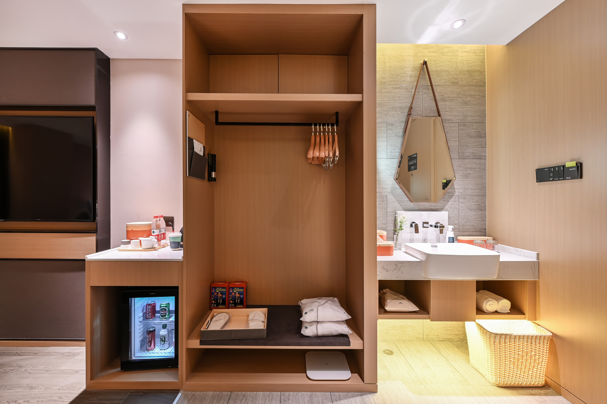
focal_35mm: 15
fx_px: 253
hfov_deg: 100.4
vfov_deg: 77.2
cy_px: 202
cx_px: 304
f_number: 9
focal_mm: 15
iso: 200
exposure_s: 1.3
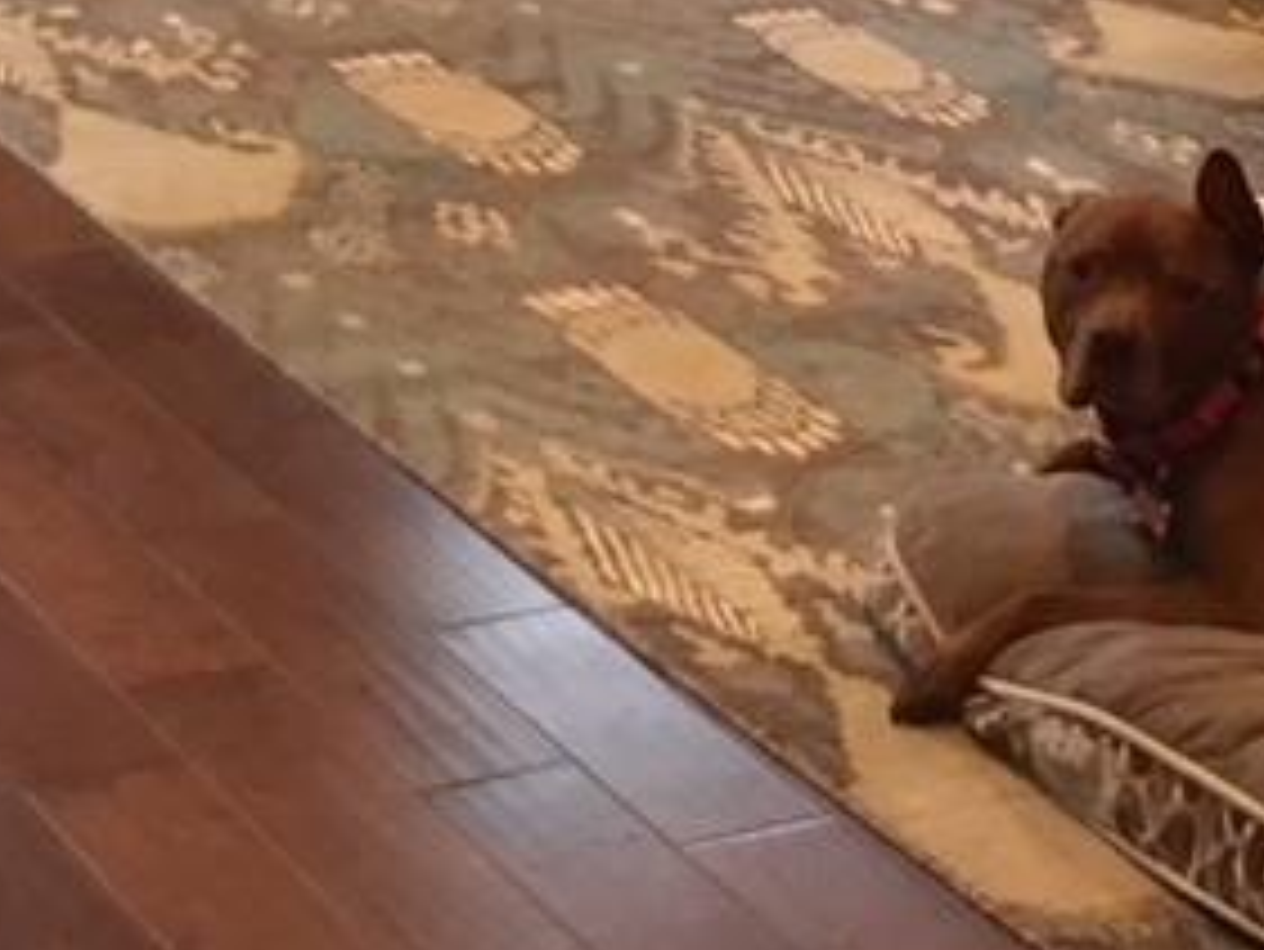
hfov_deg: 14.9
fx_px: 4822
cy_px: -590
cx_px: 648
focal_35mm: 132
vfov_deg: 10.7
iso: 80
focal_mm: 4.15
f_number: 2.2
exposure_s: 1/30
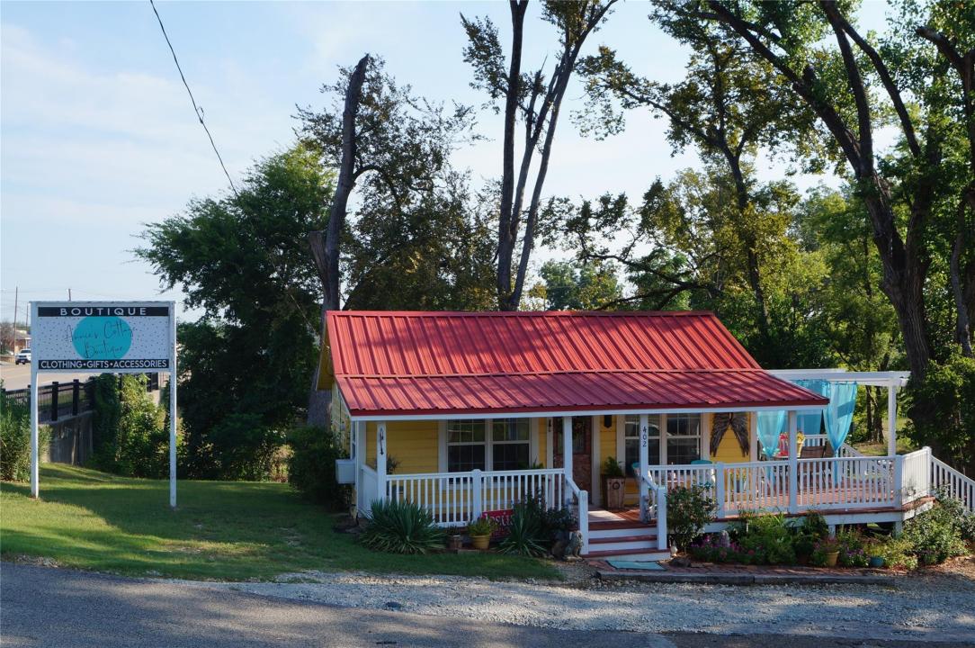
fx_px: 1055
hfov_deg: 49.6
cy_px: 324
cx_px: 488
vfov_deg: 34.1
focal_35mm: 39
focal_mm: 26
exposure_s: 1/100
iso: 100
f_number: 11
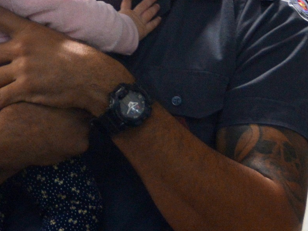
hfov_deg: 3.2
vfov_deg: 2.4
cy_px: -59
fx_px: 5463
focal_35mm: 614
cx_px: 81
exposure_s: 1/60
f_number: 5.3
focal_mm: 112
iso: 720
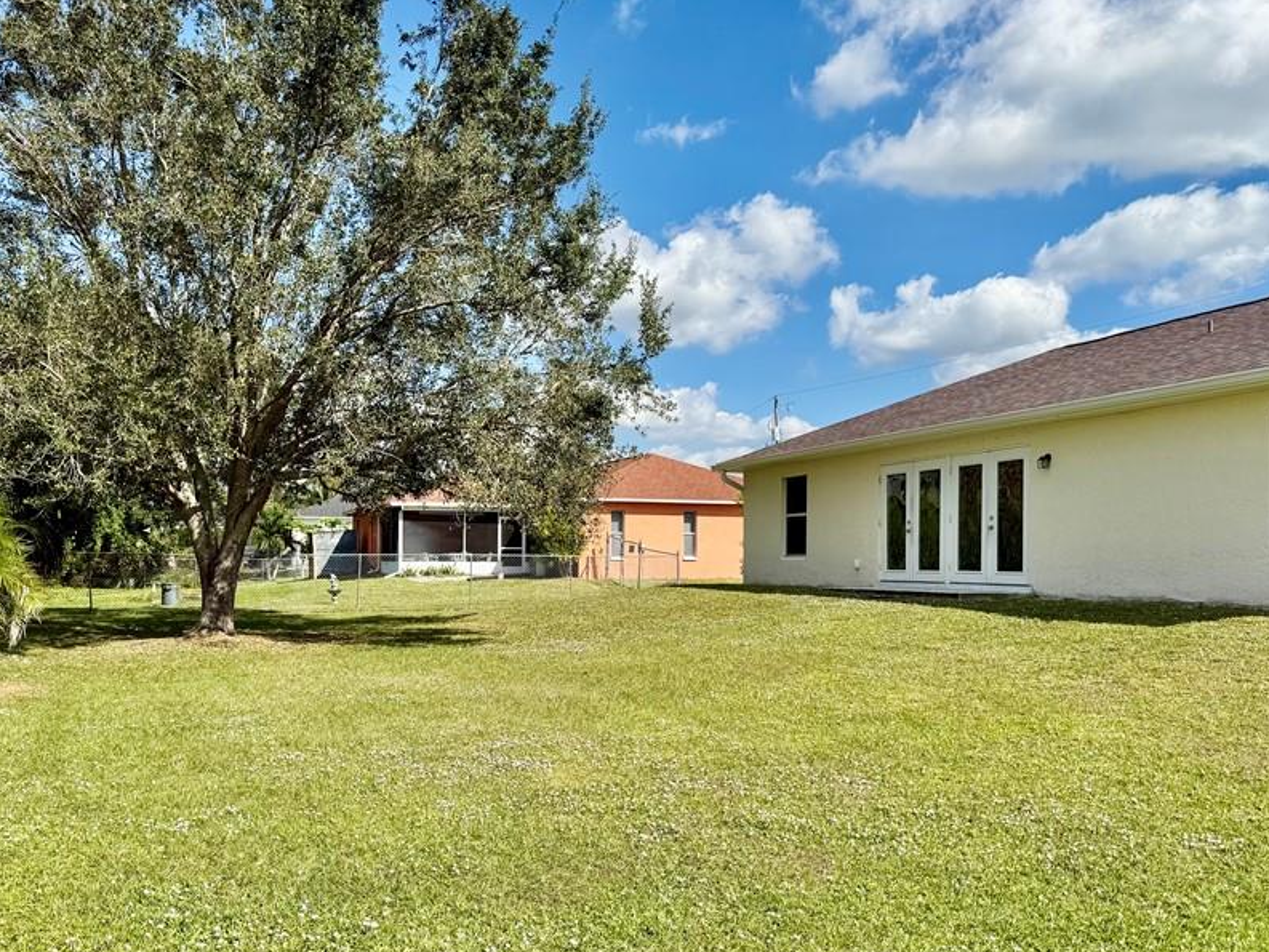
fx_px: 1137
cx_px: 534
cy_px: 562
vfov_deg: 45.3
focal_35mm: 31
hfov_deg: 58.1
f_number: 1.78
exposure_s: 1/4673
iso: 80
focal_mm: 6.76
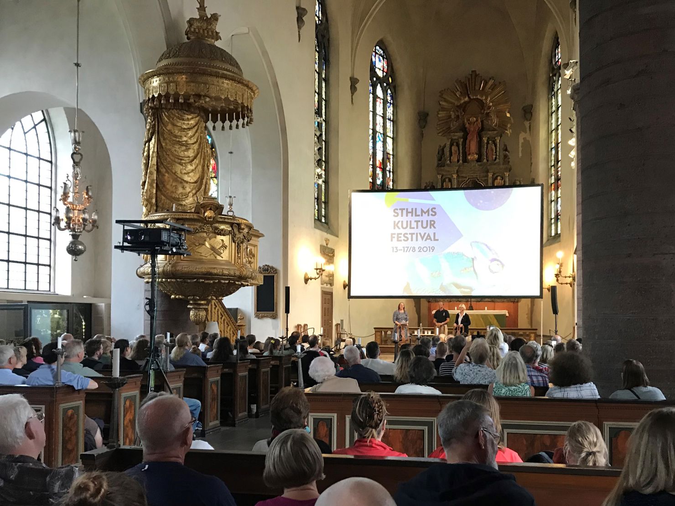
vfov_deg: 49.7
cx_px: 338
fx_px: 546
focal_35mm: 28
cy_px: 253
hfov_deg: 63.4
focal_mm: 3.99
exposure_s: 1/17
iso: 80
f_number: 1.8
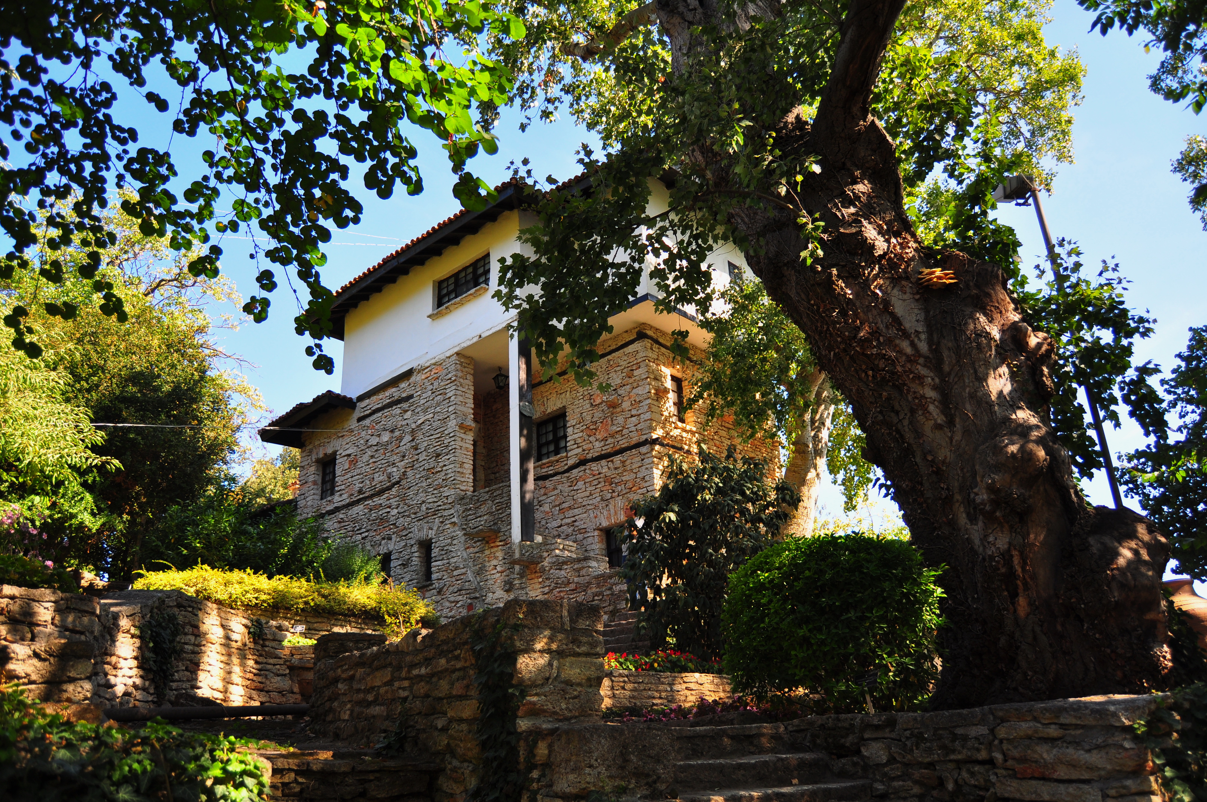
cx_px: 604
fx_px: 904
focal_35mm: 27
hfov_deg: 67.4
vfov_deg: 47.8
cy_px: 401
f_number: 3.5
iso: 200
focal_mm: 18
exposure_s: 1/500
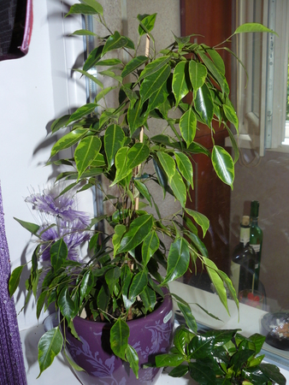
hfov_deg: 39.7
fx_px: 400
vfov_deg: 51.3
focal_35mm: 36
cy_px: 192
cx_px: 144
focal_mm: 6
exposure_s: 1/30
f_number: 2.8
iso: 100
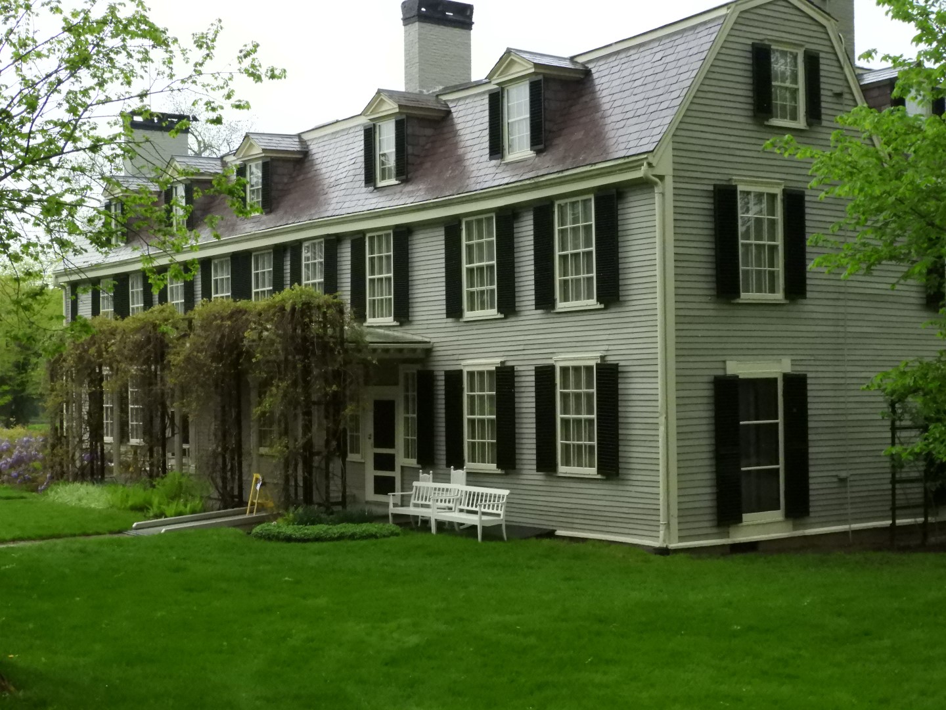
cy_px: 355
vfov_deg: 26.6
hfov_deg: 34.9
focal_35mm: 55
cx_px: 473
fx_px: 1503
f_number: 5
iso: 1600
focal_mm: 9.9
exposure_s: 1/1600
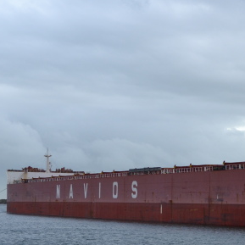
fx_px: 849
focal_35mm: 106
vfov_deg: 16.4
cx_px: 302
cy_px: 157
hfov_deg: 15.7
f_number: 5.6
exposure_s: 1/250
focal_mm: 30
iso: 400
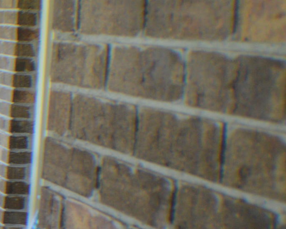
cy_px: 206
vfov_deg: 9.6
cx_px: -299
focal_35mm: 160
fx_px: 1355
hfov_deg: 10.9
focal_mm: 26
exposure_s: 1/60
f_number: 4.2
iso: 400
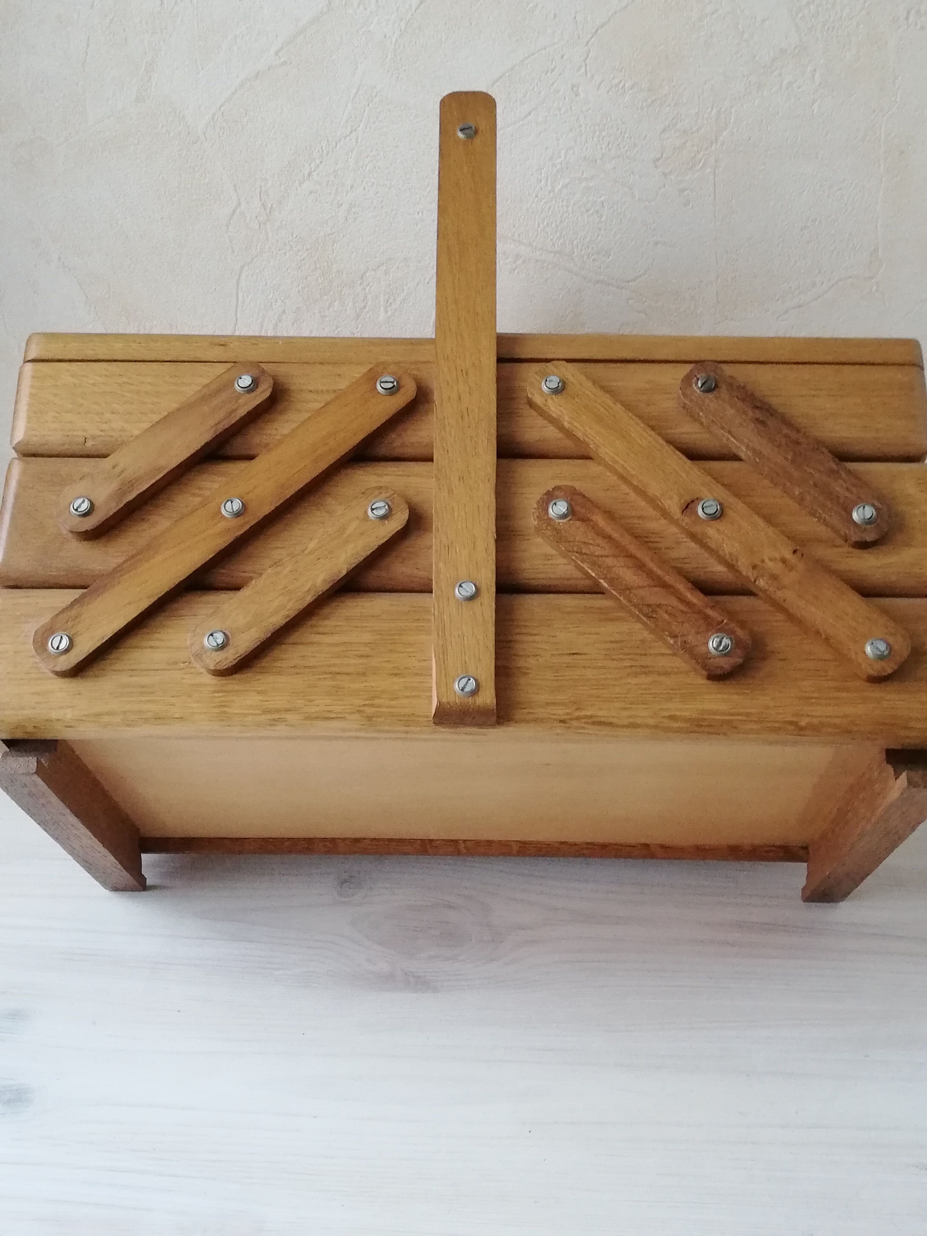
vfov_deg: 45.8
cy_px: 618
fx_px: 1464
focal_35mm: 41
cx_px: 464
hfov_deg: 35.1
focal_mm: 3.81
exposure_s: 1/25
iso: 500
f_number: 2.2
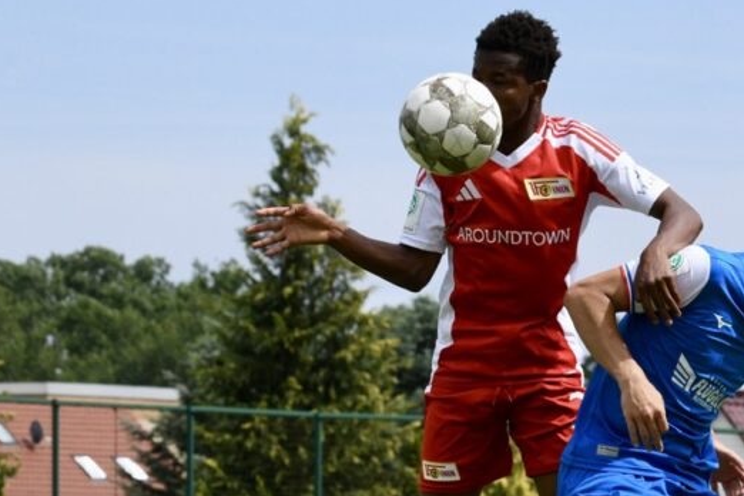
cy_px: 460
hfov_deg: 6.6
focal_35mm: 314
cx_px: 540
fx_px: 6489
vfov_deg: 4.4
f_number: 11
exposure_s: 1/1600
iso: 1250
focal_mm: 160
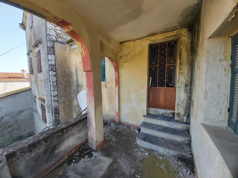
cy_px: 89
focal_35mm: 12
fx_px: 83
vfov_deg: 94.5
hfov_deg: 110.5
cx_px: 119
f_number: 2.2
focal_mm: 1.42
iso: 40
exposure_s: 1/124
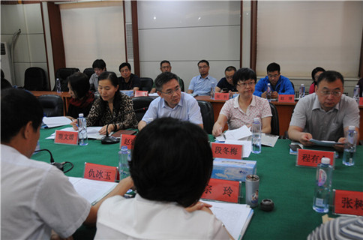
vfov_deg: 39.8
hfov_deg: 57.3
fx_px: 332
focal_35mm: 33
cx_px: 182
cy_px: 120
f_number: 3.8
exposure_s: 1/30
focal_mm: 22
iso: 400
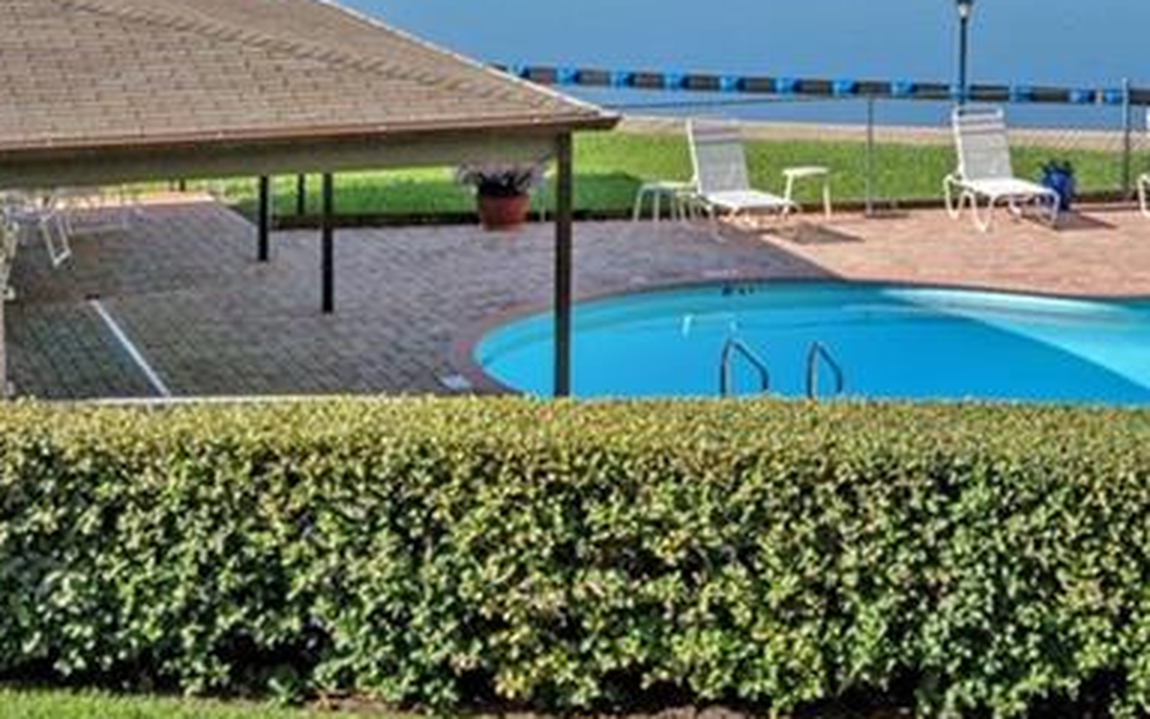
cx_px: 961
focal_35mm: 85
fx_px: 2664
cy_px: -219
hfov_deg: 23.9
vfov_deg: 14.7
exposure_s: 1/800
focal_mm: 20
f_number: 8
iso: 200
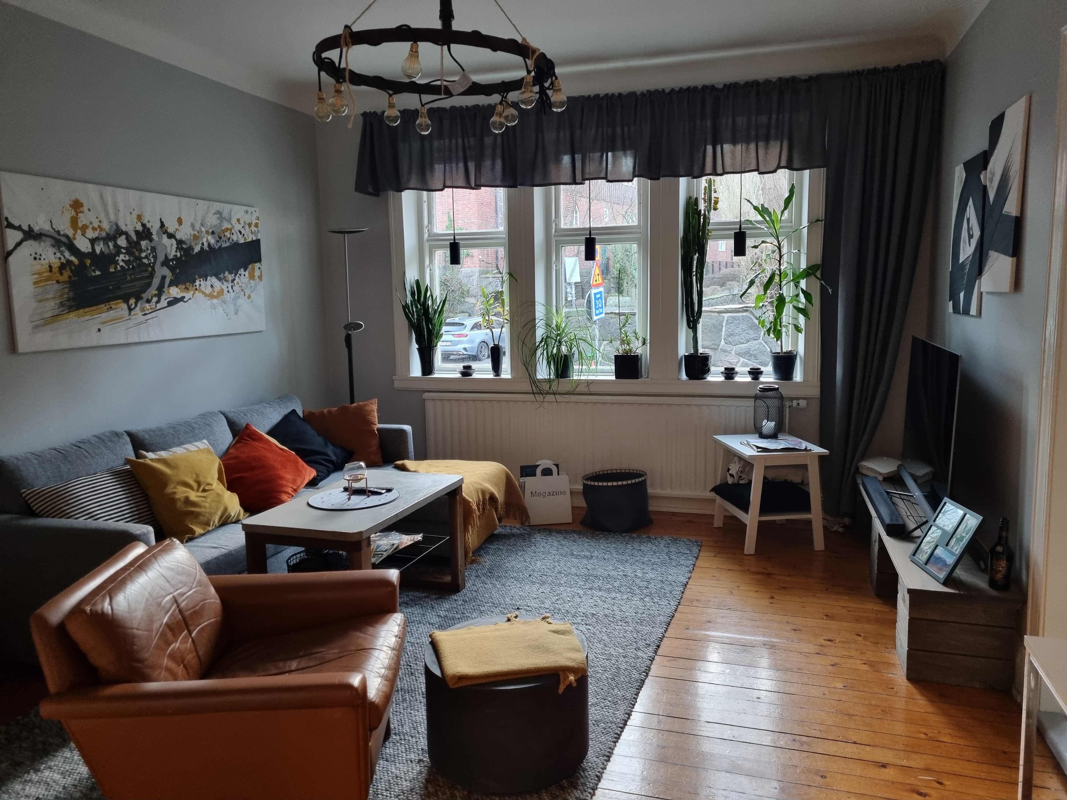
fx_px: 801
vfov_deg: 53.1
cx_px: 534
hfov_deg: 67.3
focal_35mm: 26
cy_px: 400
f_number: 1.8
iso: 400
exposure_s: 1/50
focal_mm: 5.4
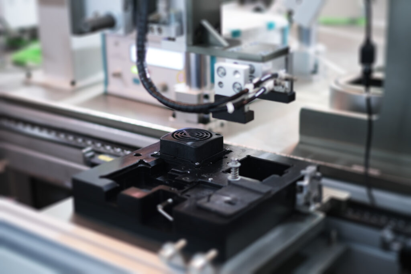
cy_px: 137
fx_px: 605
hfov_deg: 37.5
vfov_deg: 25.5
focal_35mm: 53
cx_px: 206
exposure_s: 1/60
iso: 320
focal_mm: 35
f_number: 1.4
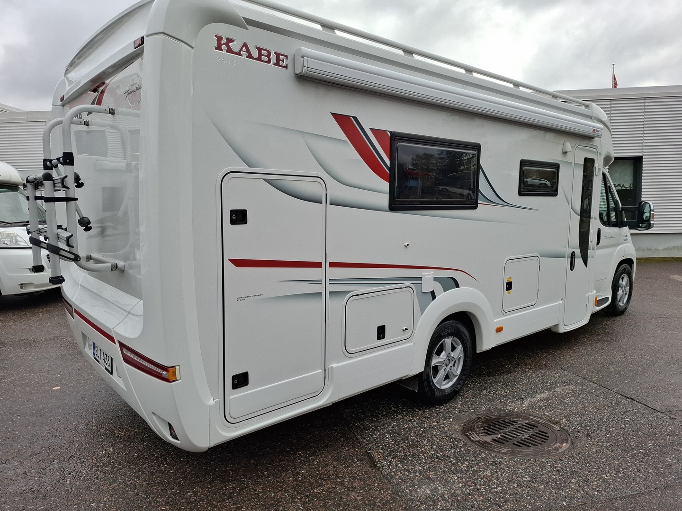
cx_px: 341
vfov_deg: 58.9
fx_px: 453
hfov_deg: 73.9
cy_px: 256
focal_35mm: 23
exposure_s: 1/820
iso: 50
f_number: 1.8
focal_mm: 5.54
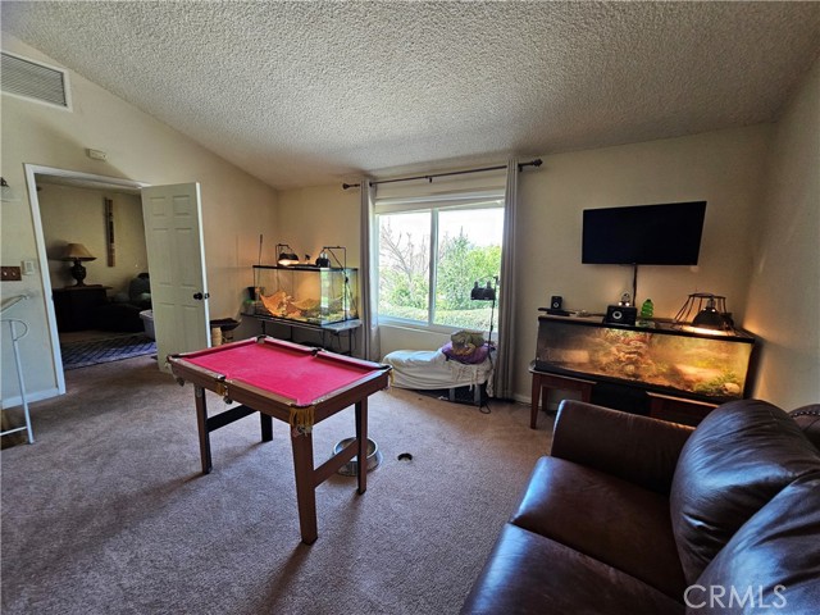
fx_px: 308
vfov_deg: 89.9
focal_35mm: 13
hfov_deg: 106.2
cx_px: 410
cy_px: 308
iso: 250
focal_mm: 2.2
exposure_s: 1/60
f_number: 2.2
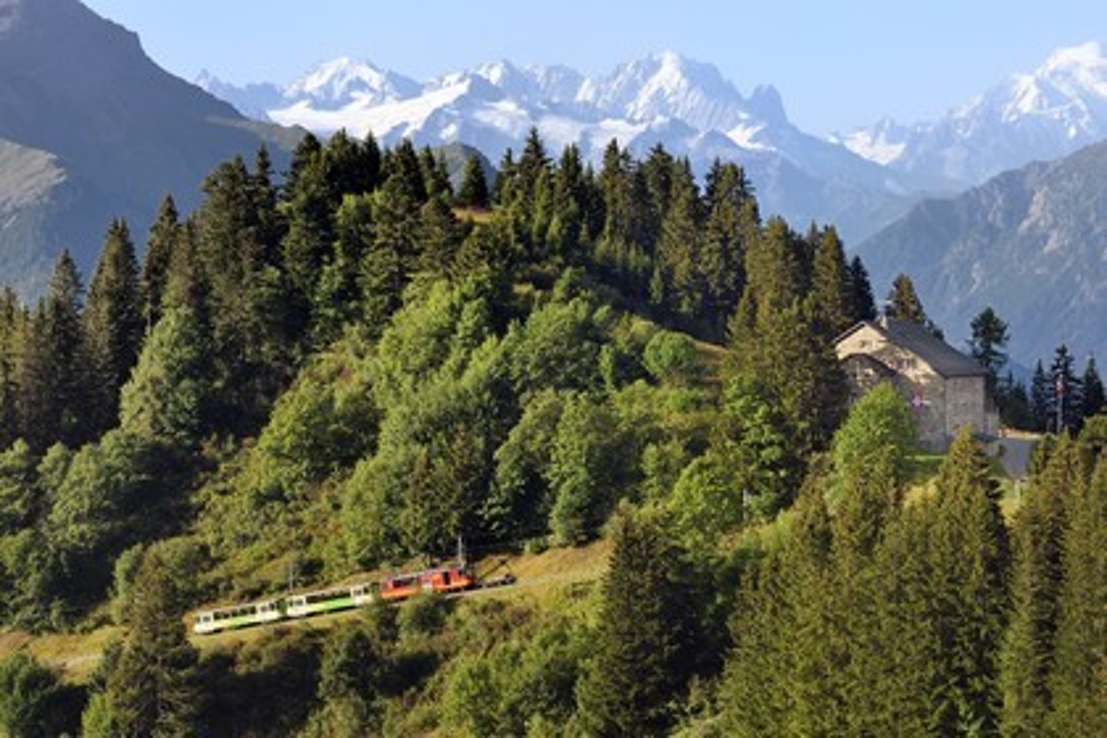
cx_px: 554
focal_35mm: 130
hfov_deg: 15.8
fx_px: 3997
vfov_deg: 10.5
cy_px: 369
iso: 200
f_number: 7.1
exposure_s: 1/400
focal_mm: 130
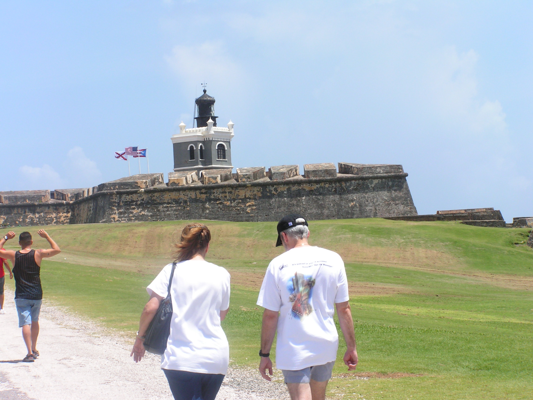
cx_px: 266
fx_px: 1617
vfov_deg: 14.1
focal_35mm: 105
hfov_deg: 18.7
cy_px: 200
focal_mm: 17.5
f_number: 6.3
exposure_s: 1/250
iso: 50
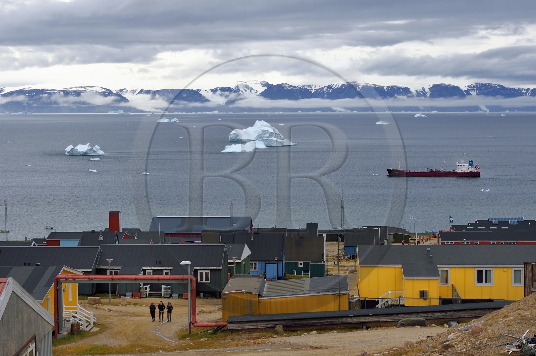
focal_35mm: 70
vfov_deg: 19.4
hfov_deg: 28.9
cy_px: 178
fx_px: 1041
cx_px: 268
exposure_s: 1/250
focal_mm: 70
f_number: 10
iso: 400
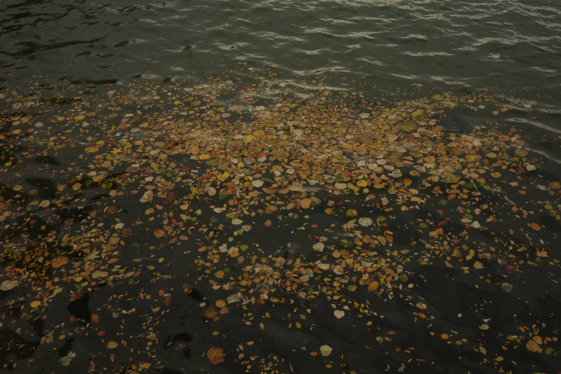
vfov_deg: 33.4
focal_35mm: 40
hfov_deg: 48.5
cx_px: 280
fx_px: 623
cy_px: 187
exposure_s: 1/125
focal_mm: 26
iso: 3200
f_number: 16
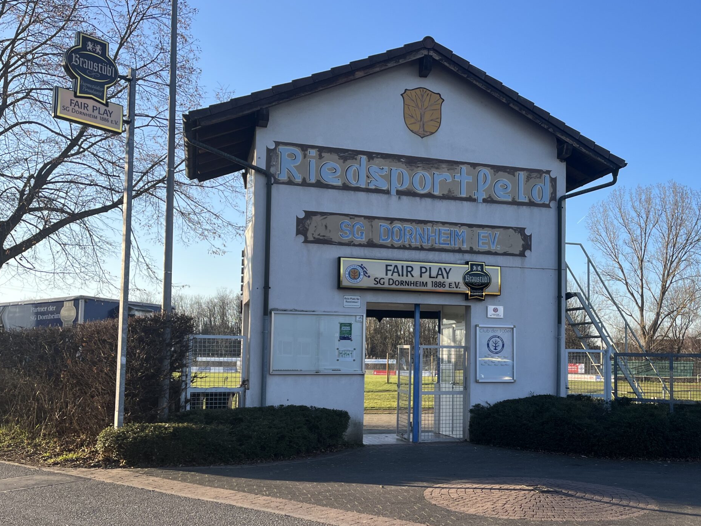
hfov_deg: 50.6
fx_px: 729
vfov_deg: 39.6
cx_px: 454
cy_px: 301
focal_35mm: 36
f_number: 1.6
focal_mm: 5.1
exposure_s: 1/1151
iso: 50
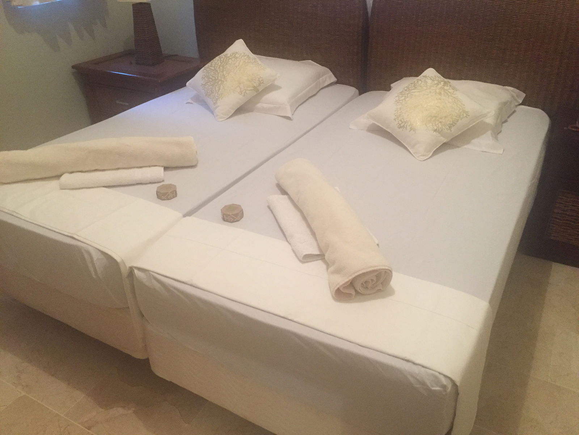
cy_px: 218
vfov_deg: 48.2
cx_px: 290
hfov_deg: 61.7
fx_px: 485
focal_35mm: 29
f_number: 2.2
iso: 250
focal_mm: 4.15
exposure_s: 1/17
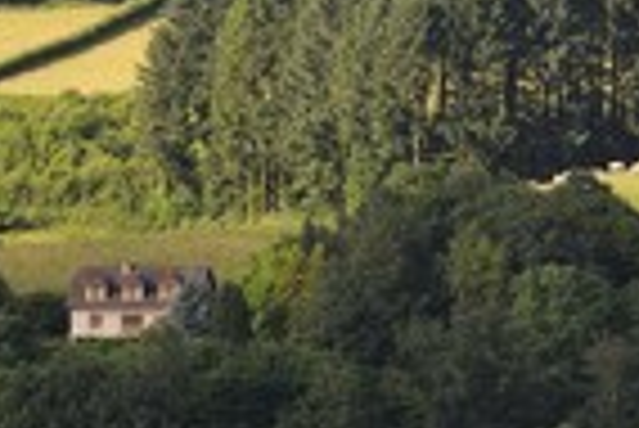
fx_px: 10519
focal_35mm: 592
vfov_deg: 2.3
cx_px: 700
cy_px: 86
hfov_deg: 3.5
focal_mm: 200
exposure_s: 1/320
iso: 200
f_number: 5.6
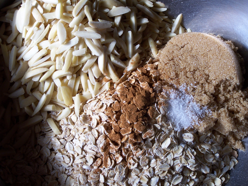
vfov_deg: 15.7
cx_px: 124
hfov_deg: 20.9
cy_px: 93
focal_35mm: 94
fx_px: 673
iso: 100
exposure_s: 1/45
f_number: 3.2
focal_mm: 15.6
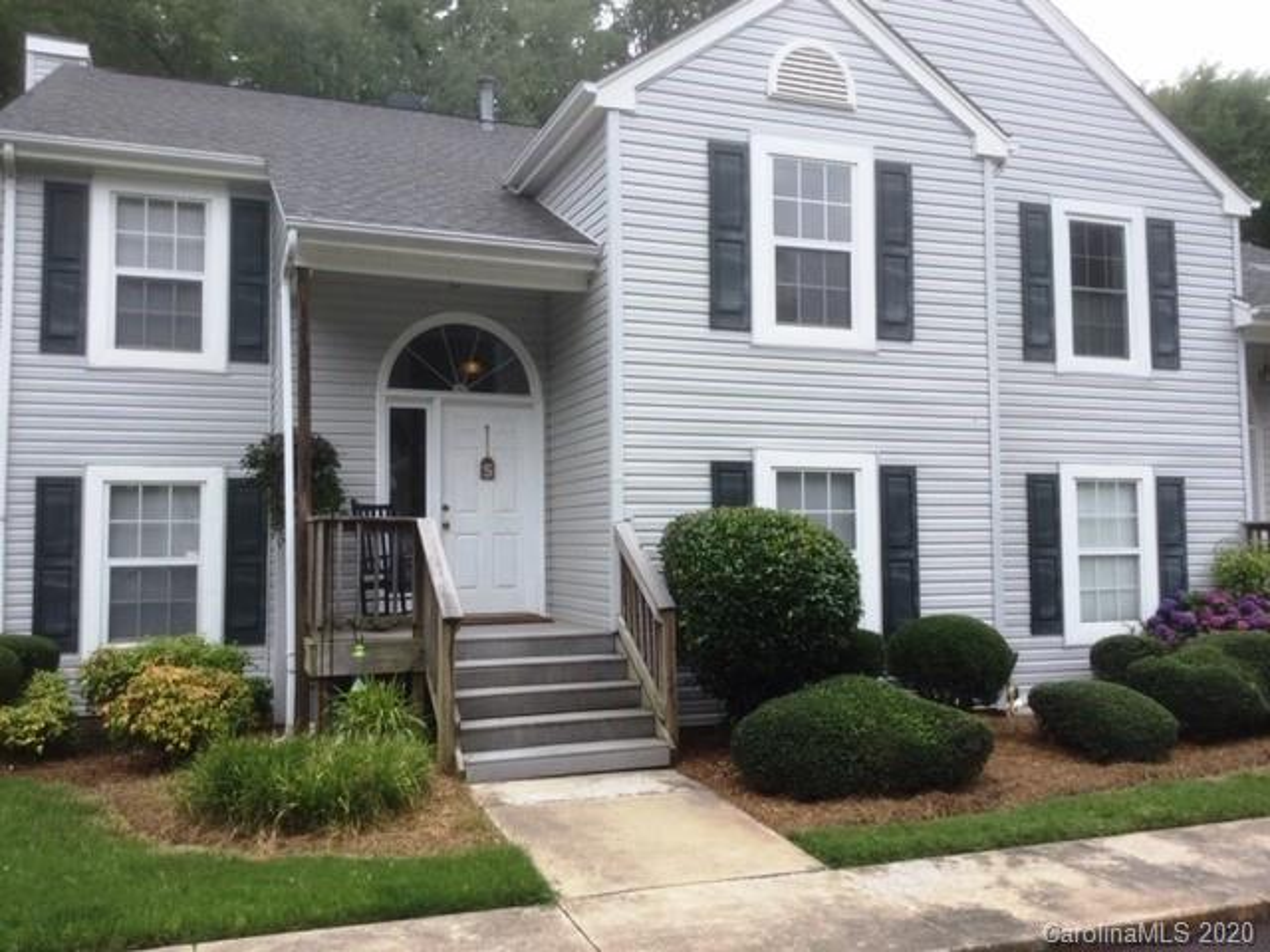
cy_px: 476
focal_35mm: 31
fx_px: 1137
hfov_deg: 58.4
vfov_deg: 45.4
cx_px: 635
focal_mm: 3.3
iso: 25
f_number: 2.4
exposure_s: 1/691
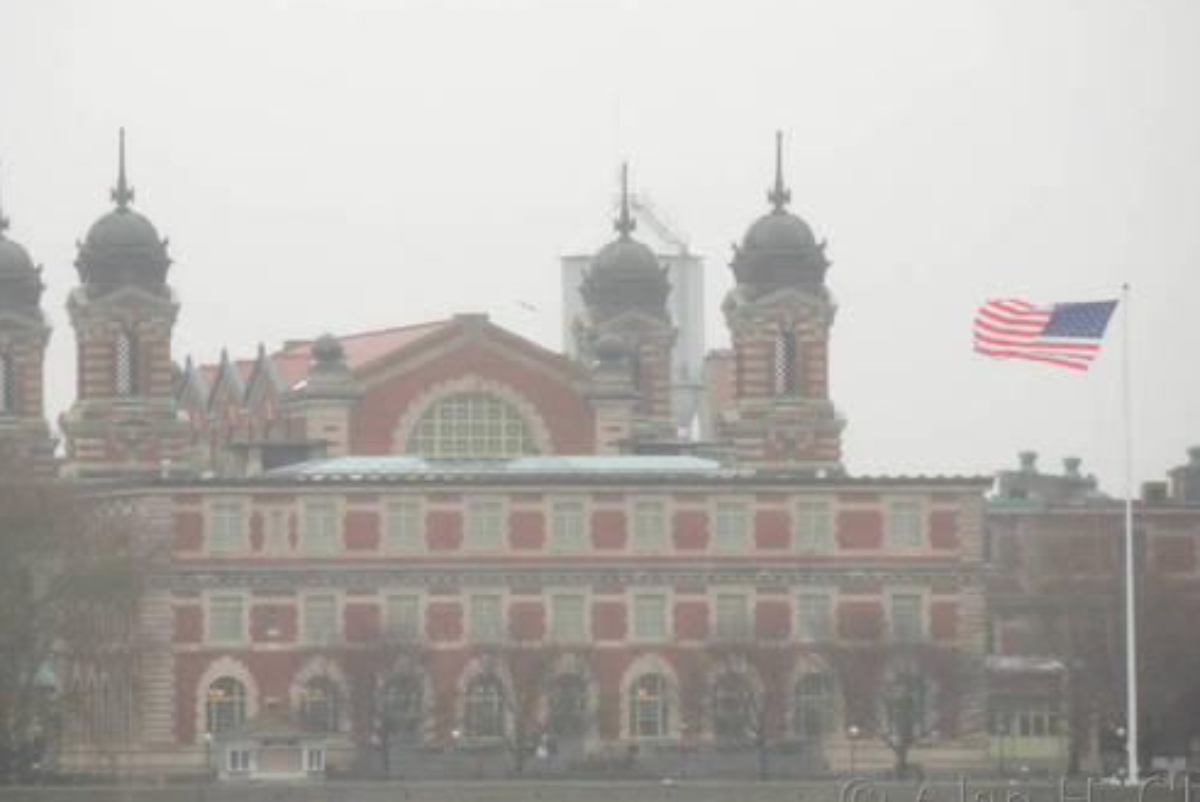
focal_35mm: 427
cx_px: 556
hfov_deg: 4.8
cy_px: 288
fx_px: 14246
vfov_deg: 3.2
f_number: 5.6
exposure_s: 1/500
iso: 450
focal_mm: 200
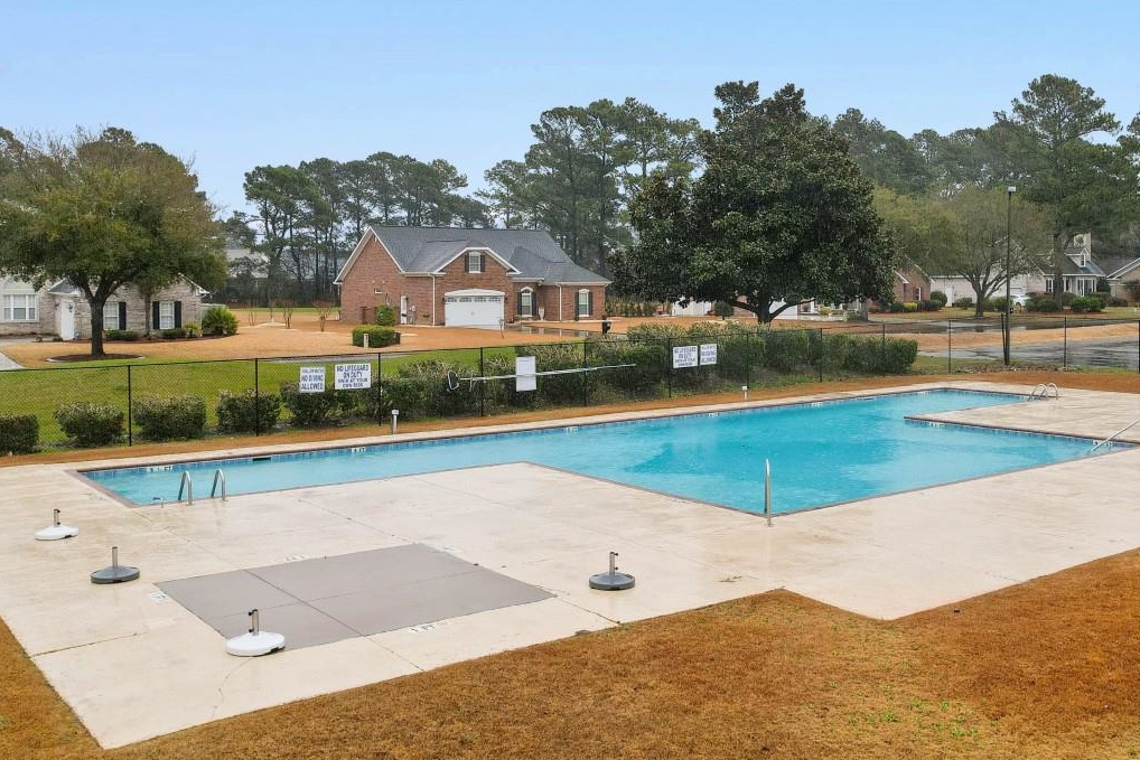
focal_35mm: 35
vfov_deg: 37.3
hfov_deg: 54.1
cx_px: 681
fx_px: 1108
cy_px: 226
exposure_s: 1/100
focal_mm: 8.38
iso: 100
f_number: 2.8
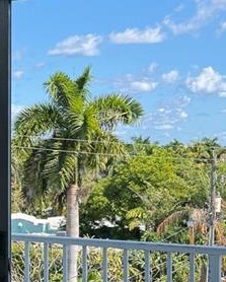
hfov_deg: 14.5
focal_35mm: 101
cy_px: 162
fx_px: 843
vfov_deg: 19.0
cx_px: -85
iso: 80
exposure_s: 1/1721
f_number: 1.78
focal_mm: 6.76
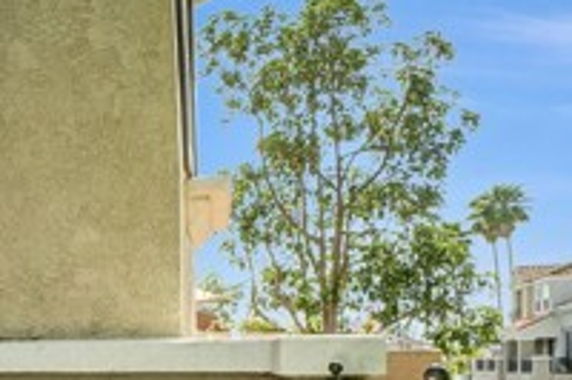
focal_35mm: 48
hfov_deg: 31.2
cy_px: 354
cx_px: -183
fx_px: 762
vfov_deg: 26.9
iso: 400
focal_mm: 10
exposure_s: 1/125
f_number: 9
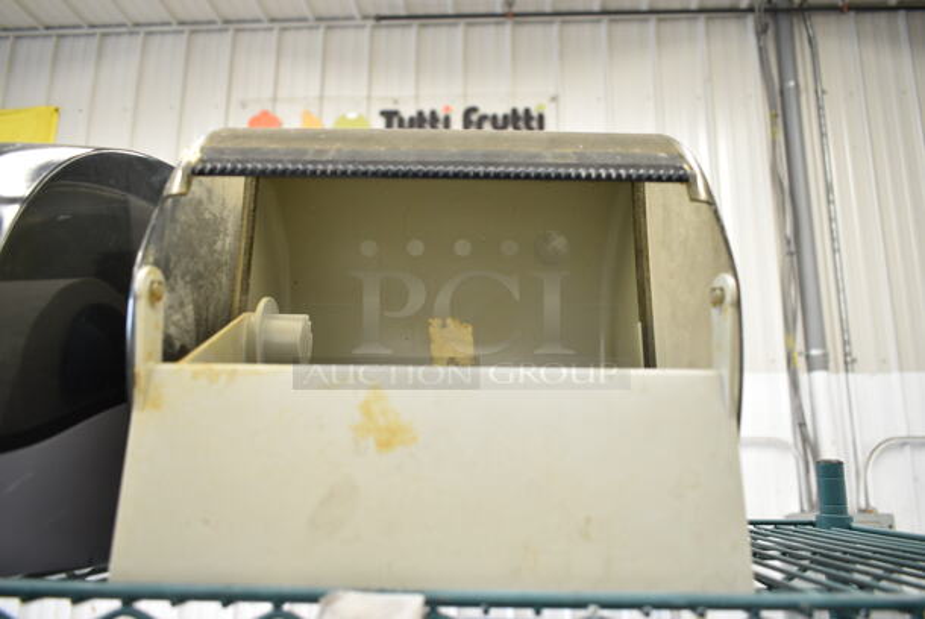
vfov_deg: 48.0
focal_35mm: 27
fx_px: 694
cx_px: 462
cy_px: 310
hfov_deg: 67.3
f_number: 3.5
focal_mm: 18
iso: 560
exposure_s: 1/30
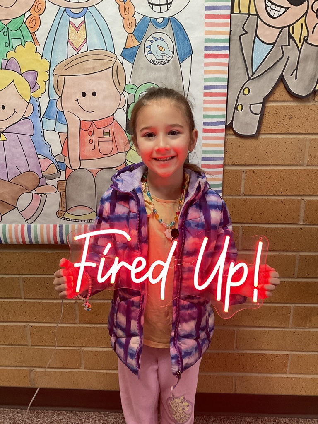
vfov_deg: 61.7
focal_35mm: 29
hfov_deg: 48.2
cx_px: 159
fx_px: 355
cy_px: 212
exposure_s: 1/60
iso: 160
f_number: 1.8
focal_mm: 3
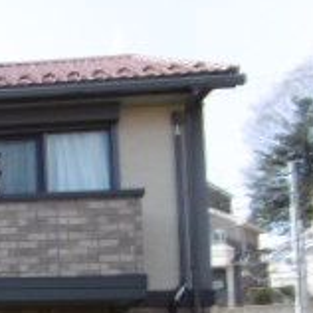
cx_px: -295
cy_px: 325
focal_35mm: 86
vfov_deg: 19.5
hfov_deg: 16.1
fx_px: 880
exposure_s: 1/320
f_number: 3.1
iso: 100
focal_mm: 4.3
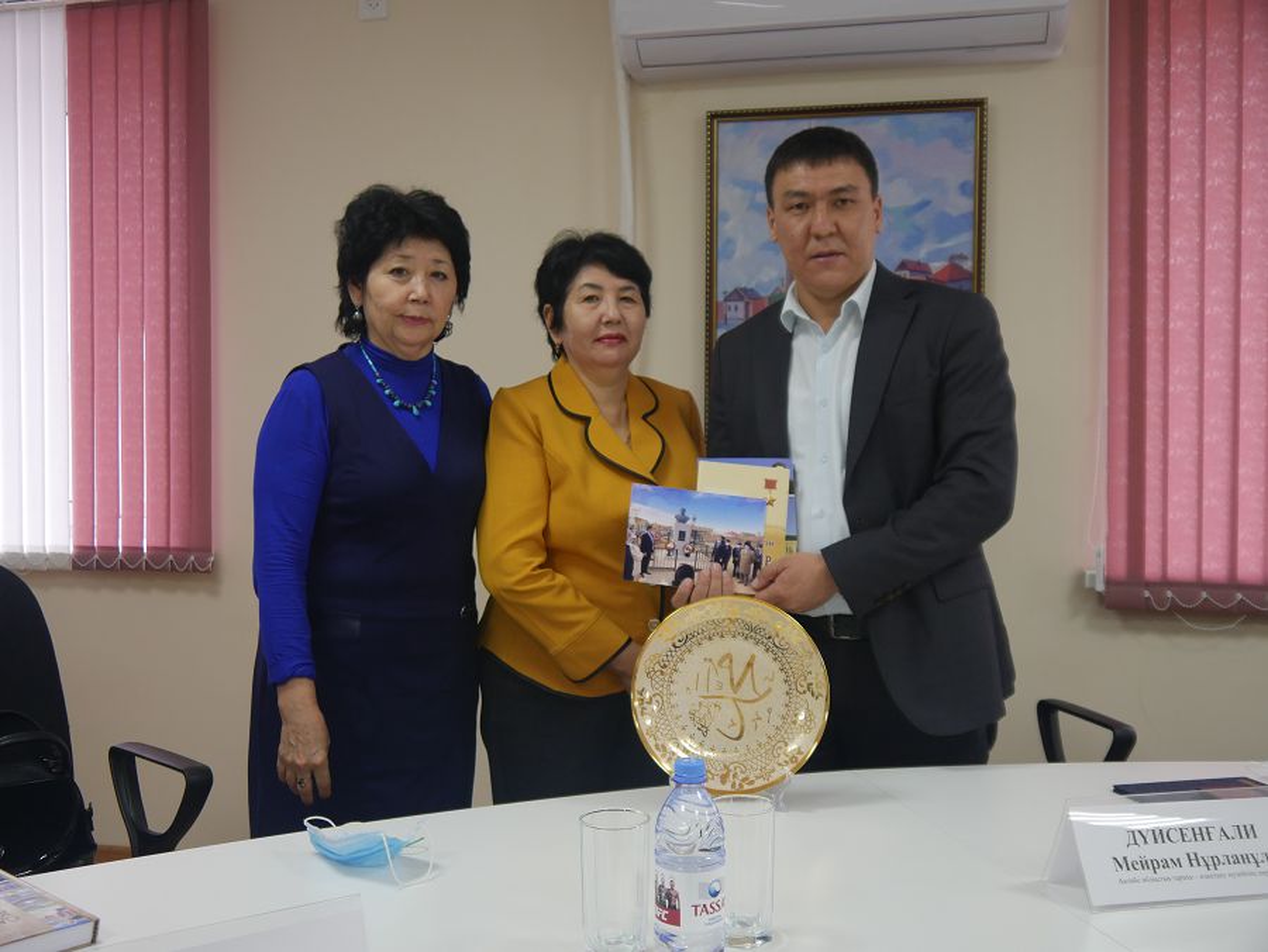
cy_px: 476
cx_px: 634
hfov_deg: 51.3
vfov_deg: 39.7
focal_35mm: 36
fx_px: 1319
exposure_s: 1/60
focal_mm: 18
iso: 500
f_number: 4.1
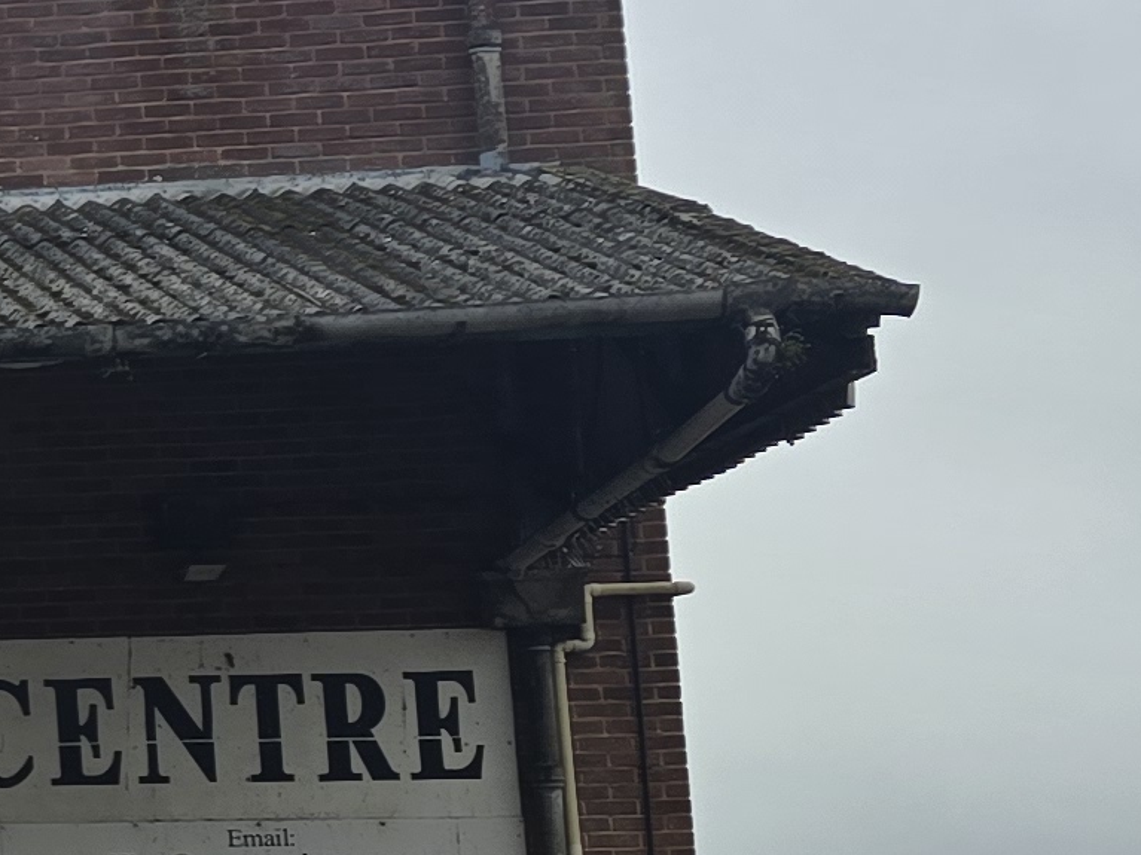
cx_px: -1507
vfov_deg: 12.3
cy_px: 577
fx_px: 3955
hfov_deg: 12.9
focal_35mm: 120
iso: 12
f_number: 1.7
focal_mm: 6.3
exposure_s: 1/401
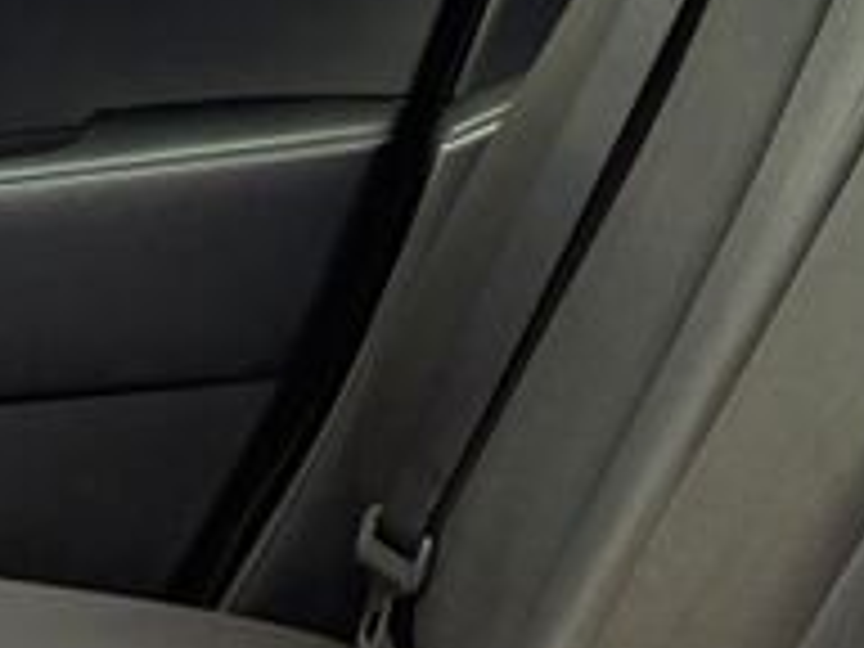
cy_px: 1008
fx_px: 3469
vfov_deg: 10.3
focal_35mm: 139
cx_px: -14
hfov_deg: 14.0
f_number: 1.6
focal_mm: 5.96
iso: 125
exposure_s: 1/67
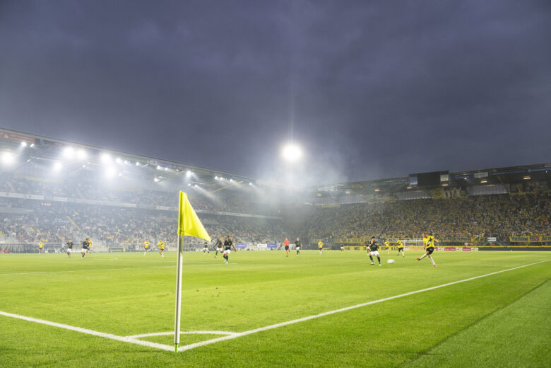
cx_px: 276
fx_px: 429
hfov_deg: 65.5
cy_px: 184
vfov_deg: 46.4
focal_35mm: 28
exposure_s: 1/125
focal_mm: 28
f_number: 4.5
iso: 640
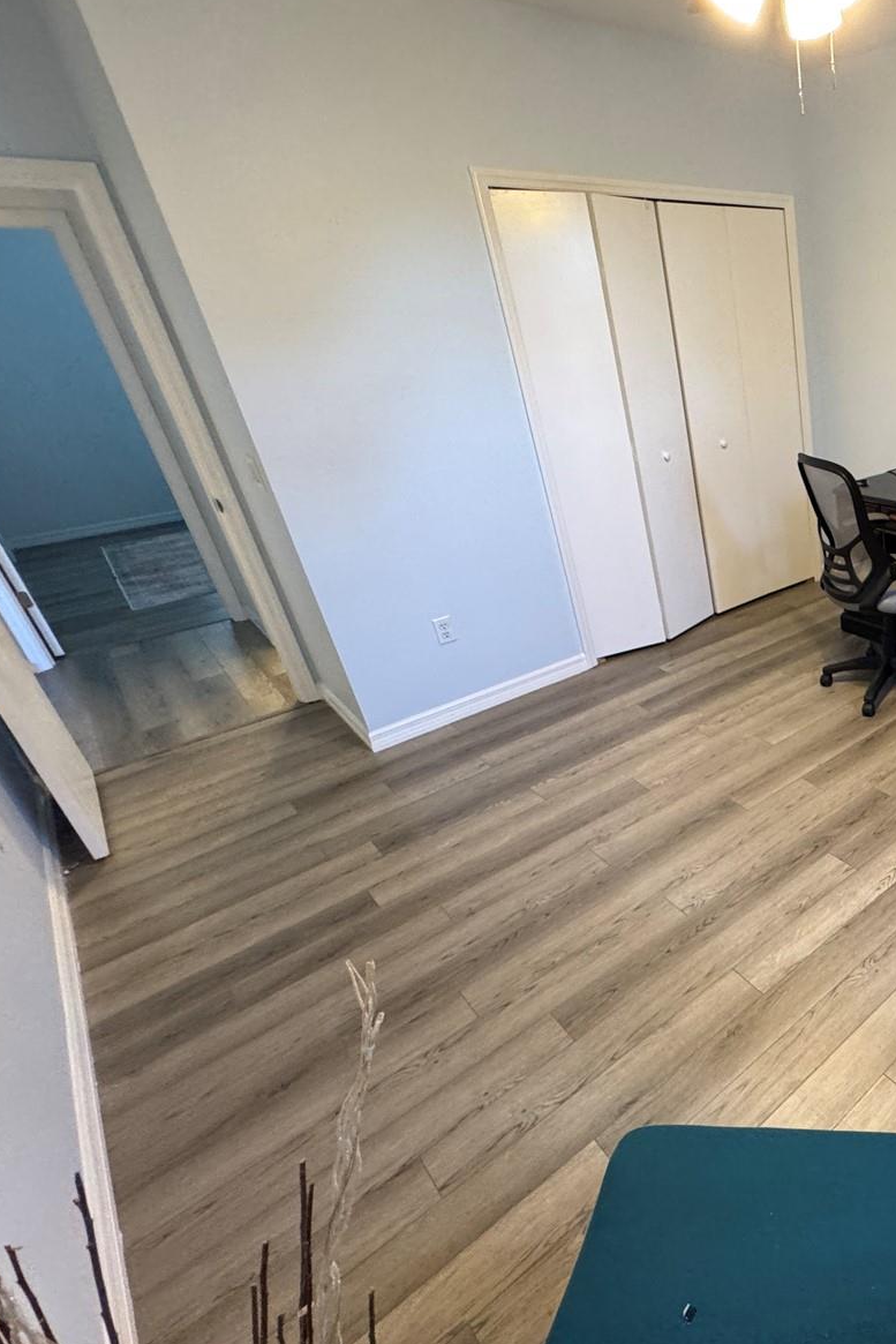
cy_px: 659
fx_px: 746
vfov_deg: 84.0
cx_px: 890
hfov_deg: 50.5
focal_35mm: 20
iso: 400
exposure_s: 1/60
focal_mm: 2.22
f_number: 2.2
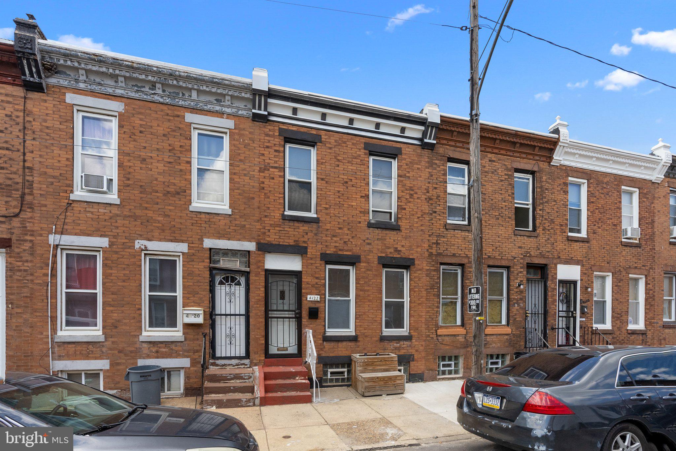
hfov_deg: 90.0
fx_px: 338
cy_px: 226
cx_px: 338
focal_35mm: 18
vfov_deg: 67.4
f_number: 11
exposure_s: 1/250
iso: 800
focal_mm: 18
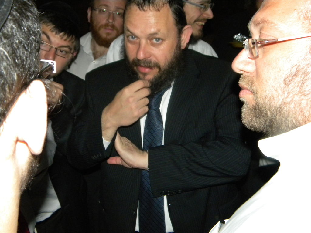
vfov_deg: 35.1
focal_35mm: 41
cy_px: 116
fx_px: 368
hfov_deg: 45.8
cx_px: 156
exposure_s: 1/30
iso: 400
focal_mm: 7.3
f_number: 3.8
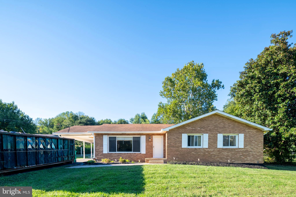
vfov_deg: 64.5
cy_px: 98
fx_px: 156
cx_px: 148
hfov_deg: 86.9
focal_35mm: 19
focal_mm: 19
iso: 200
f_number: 16
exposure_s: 1/200
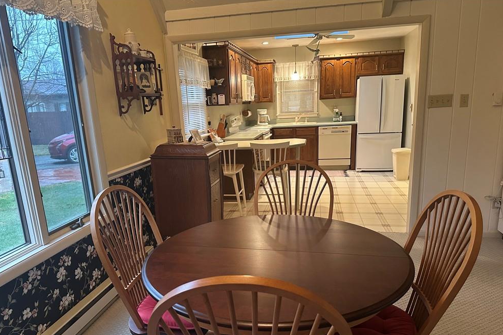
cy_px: 194
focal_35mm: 26
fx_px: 363
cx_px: 244
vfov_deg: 49.3
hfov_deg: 69.4
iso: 400
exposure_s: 1/60
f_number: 1.78
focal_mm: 6.86
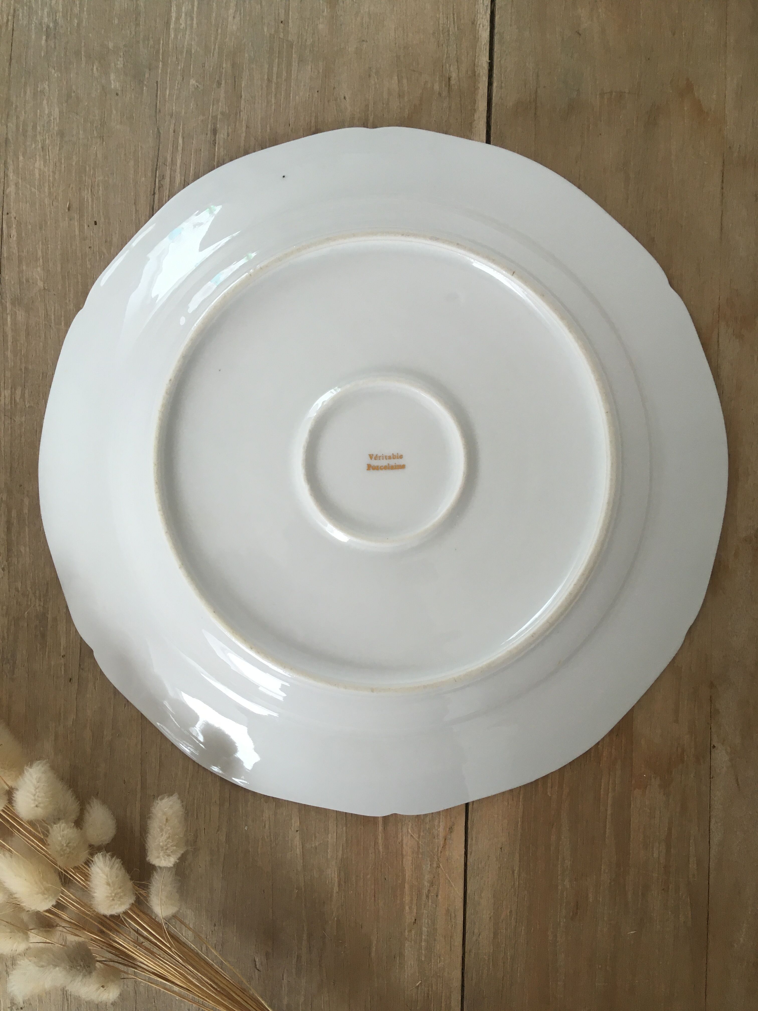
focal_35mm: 29
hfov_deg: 48.2
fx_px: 847
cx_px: 379
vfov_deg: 61.7
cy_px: 506
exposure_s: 1/33
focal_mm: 4.15
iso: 25
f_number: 2.2
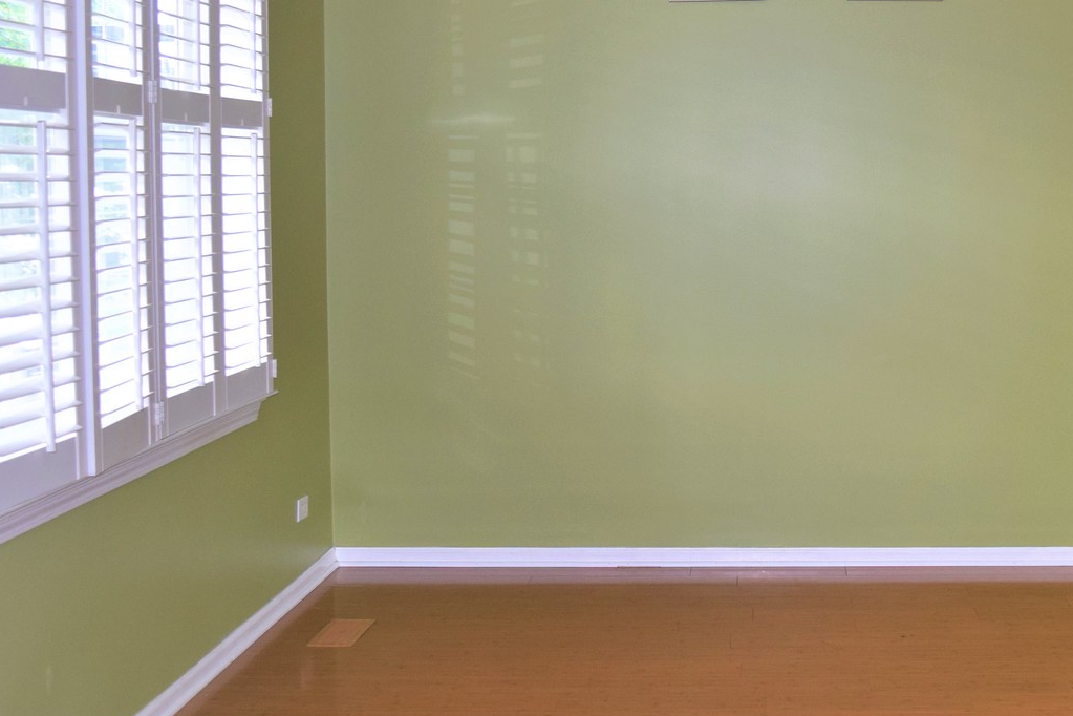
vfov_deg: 23.8
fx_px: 1699
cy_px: 333
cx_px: 829
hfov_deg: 34.2
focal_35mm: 57
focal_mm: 24
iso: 800
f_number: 5
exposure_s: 1/100
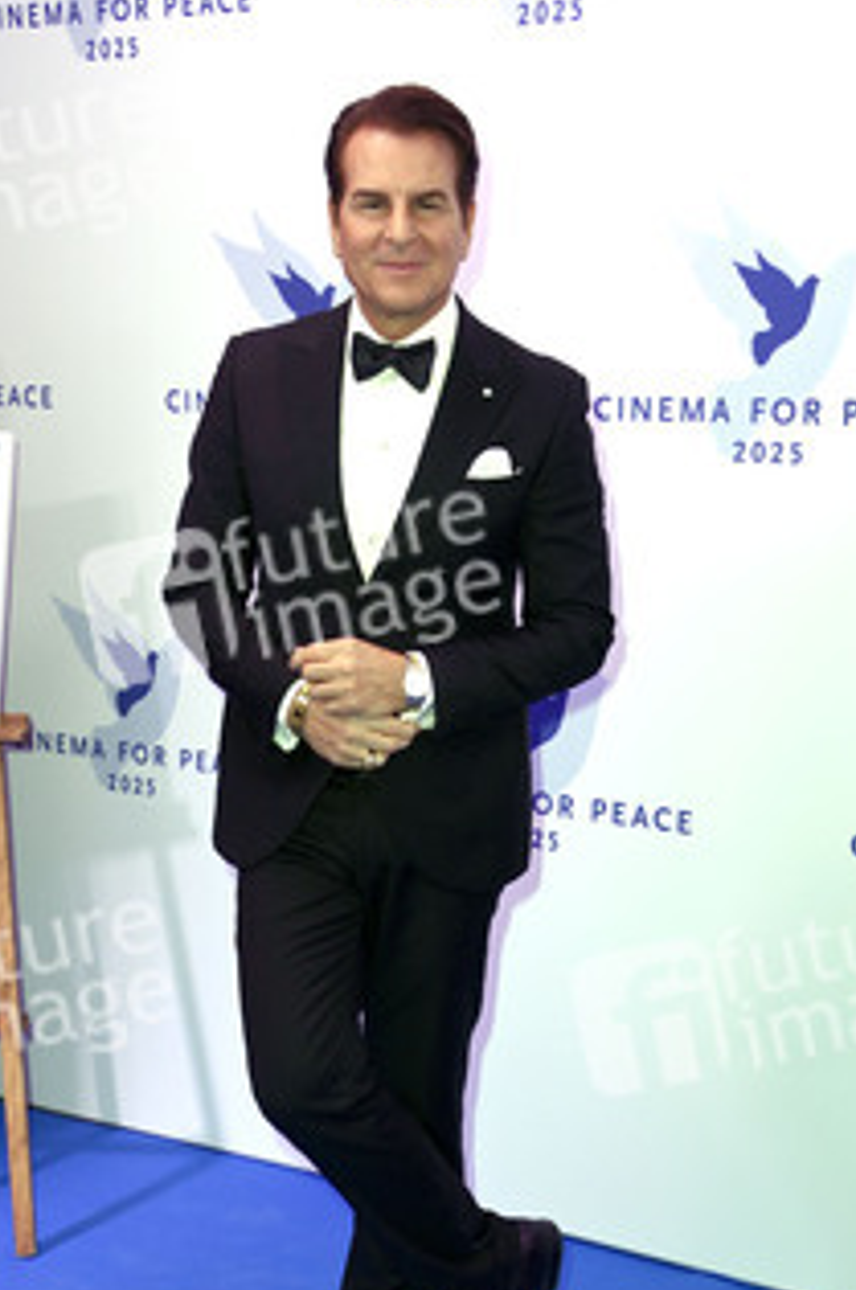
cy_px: 794
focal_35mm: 61
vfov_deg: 32.8
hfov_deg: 22.2
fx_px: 2183
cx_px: 410
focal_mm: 48
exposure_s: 1/250
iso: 1000
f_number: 5.6
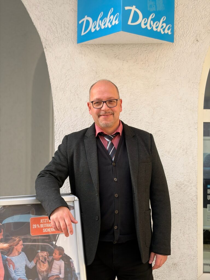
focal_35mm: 52
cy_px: 140
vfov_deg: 36.8
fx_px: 421
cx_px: 105
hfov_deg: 28.0
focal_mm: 5.96
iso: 32
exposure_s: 1/382
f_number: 1.6
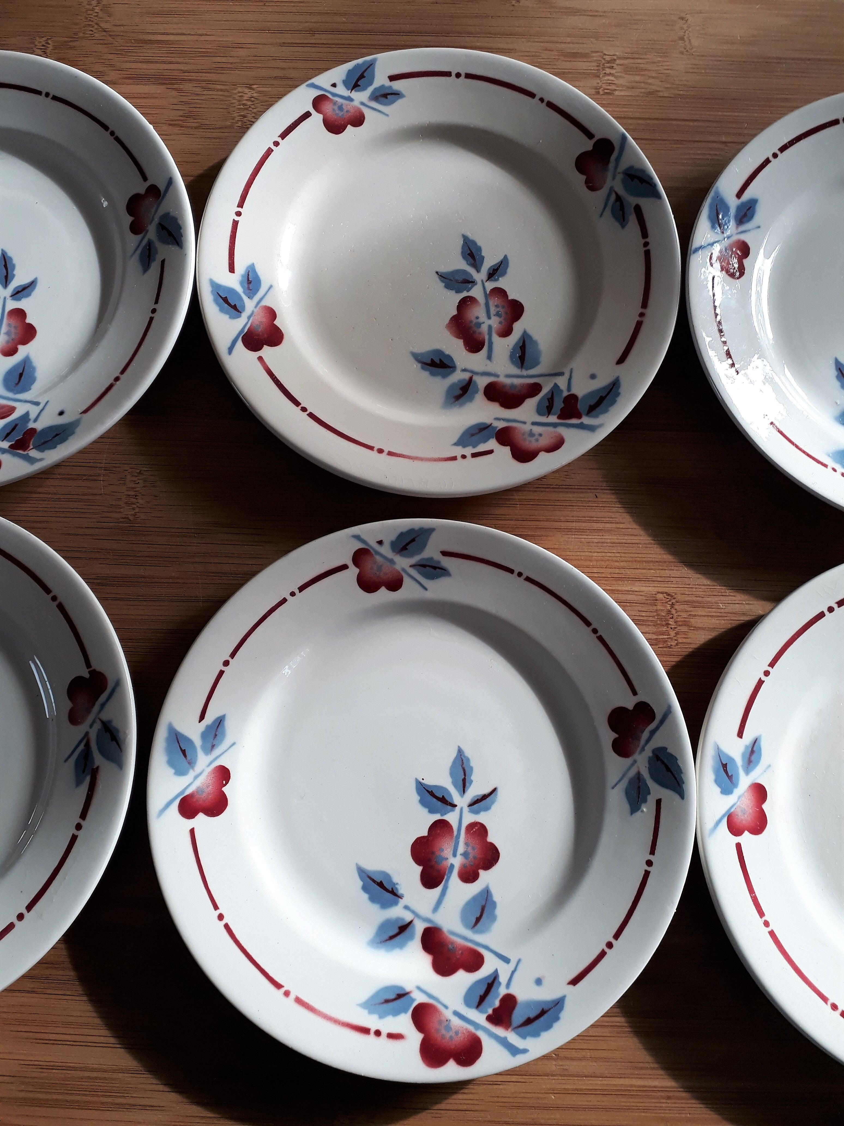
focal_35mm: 27
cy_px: 563
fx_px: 878
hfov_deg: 51.4
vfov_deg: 65.3
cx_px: 422
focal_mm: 3.6
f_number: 1.9
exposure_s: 1/100
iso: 40
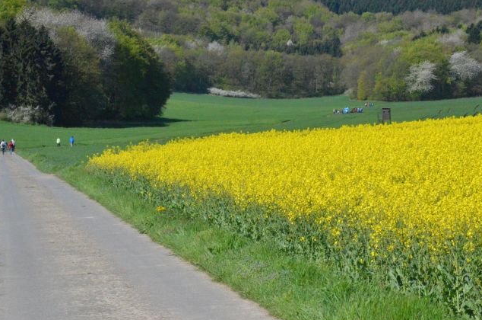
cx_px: 231
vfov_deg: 10.6
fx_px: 1718
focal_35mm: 129
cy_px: 169
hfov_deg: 16.0
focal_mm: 75
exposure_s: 1/2500
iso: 6400
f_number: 18
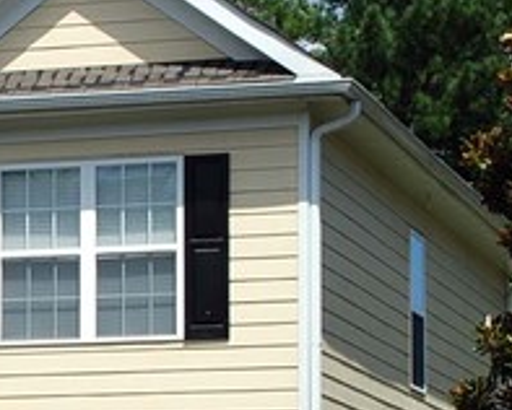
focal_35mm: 200
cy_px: 384
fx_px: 3032
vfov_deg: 7.7
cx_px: -107
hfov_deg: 9.5
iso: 100
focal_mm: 35
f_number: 8
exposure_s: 1/250
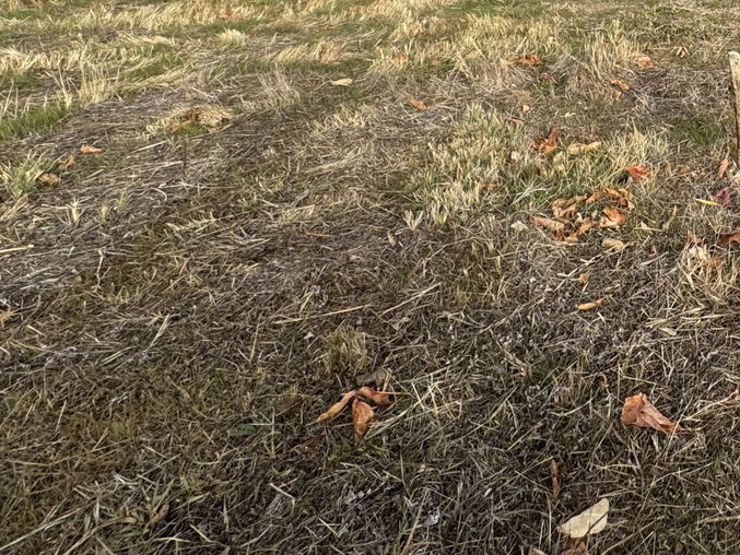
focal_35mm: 31
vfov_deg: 37.8
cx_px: 774
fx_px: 663
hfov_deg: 46.5
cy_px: -58
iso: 40
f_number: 2.2
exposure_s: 1/1236
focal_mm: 2.22
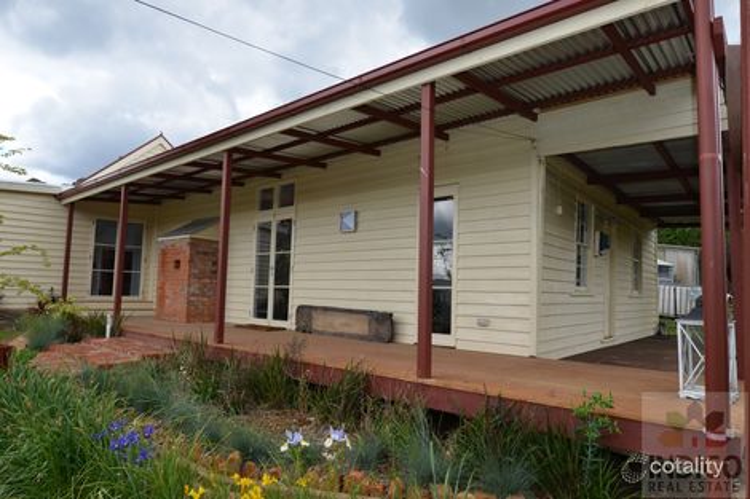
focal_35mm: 21
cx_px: 375
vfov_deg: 59.5
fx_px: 437
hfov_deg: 81.2
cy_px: 250
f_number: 7.1
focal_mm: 14
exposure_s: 1/200
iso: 200
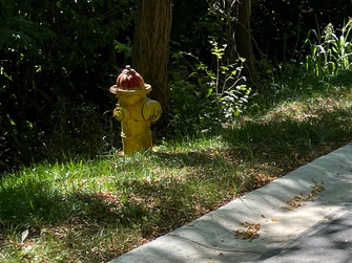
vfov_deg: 14.6
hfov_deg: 16.2
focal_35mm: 101
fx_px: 1027
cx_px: 648
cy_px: 187
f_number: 1.6
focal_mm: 4.2
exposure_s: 1/903
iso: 32
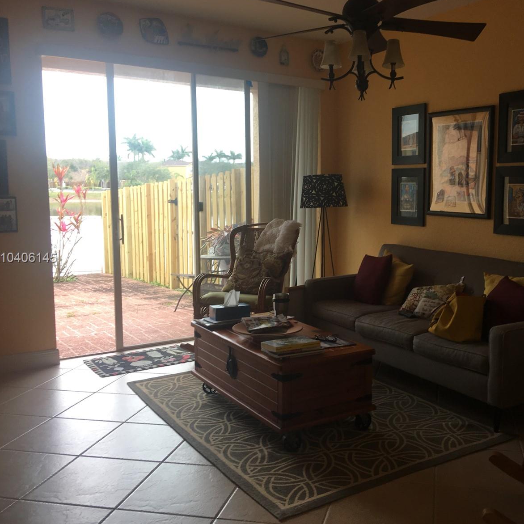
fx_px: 599
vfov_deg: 47.2
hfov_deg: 46.5
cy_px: 258
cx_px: 347
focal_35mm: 35
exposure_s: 1/60
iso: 25
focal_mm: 4.15
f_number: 2.2
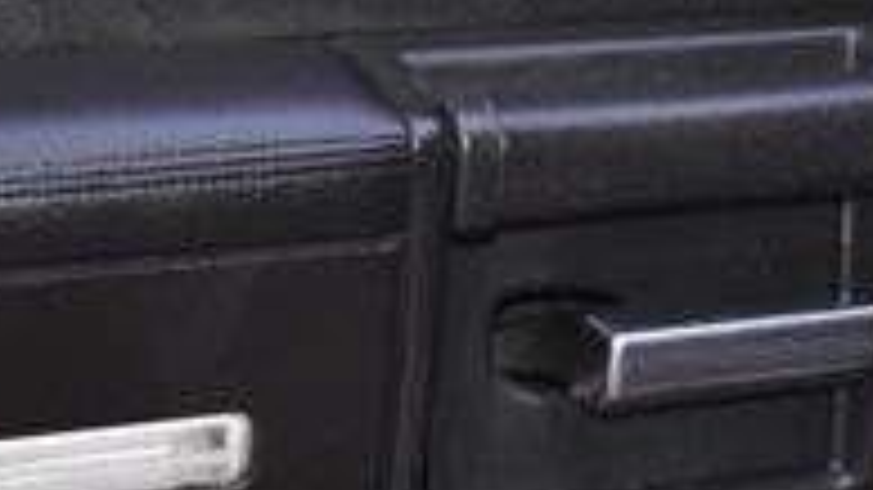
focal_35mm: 114
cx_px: 792
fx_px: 2638
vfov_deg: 10.6
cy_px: 405
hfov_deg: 18.5
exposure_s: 1/20
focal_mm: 22
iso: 3200
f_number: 3.8
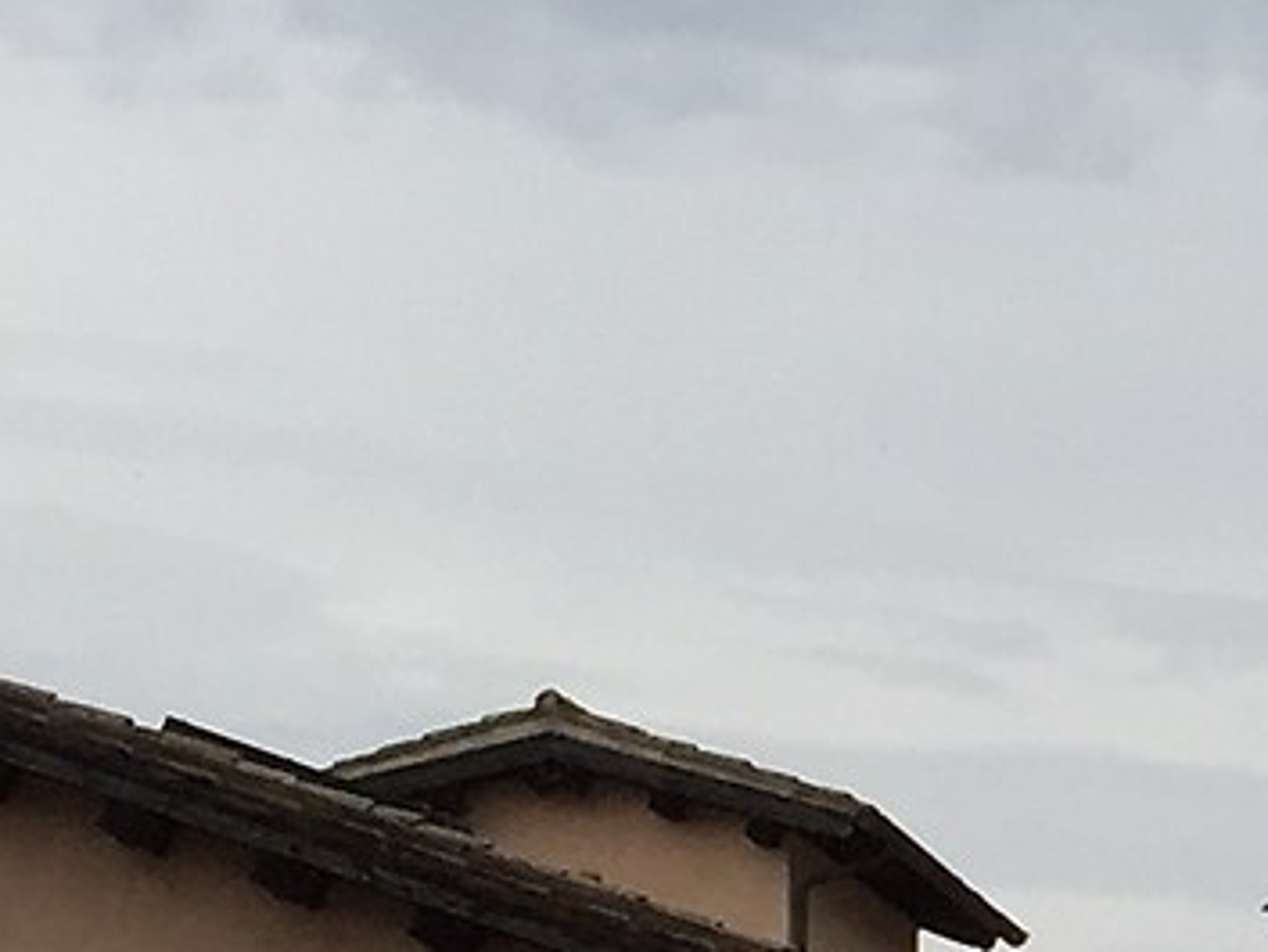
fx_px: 7219
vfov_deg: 7.4
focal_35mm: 197
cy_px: 1642
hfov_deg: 9.1
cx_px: 2985
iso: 32
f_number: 2.2
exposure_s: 1/2475
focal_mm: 4.15
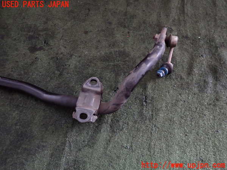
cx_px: 114
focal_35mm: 25
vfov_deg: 54.9
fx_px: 164
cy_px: 85
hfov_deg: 69.4
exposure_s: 1/30
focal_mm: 4.5
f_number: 2
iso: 500
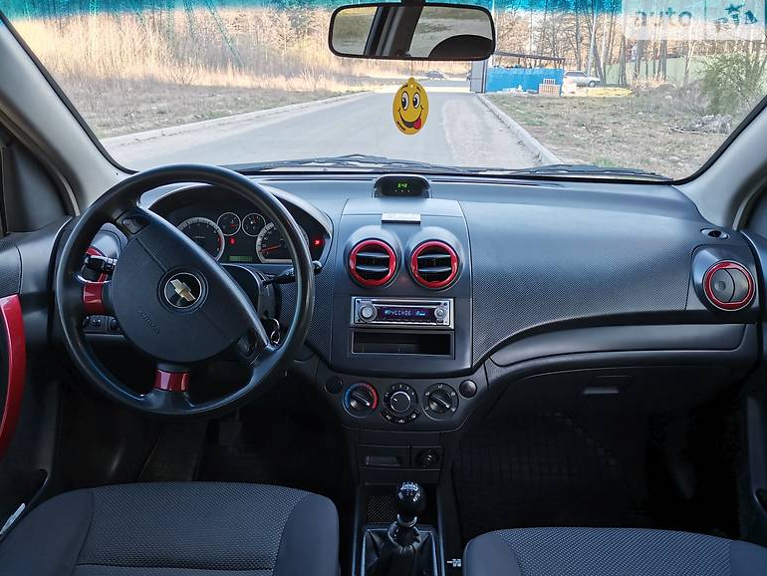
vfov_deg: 51.4
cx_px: 382
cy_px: 284
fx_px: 598
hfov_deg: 65.3
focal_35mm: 27
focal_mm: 4.8
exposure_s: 1/105
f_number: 1.8
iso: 50
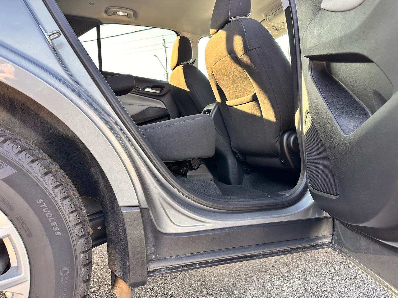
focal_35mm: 24
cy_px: 149
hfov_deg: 71.6
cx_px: 199
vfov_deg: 56.8
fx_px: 276
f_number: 1.78
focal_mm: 6.86
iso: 100
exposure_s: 1/121
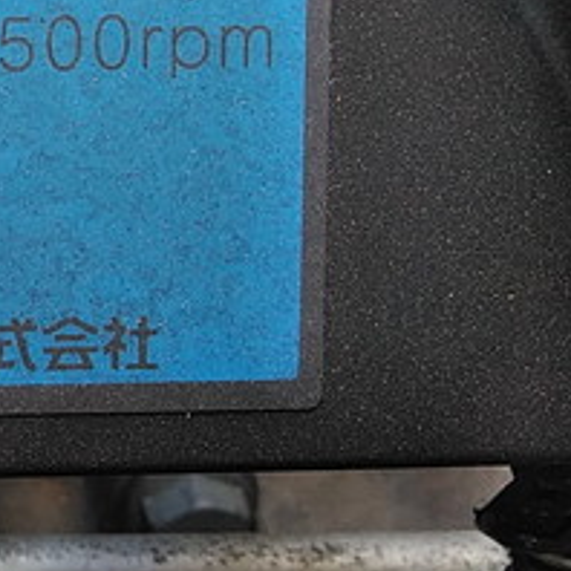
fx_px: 1437
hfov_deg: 20.2
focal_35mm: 77
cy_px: 104
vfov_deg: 22.1
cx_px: -213
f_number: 2.2
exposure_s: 1/40
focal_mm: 3.46
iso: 69
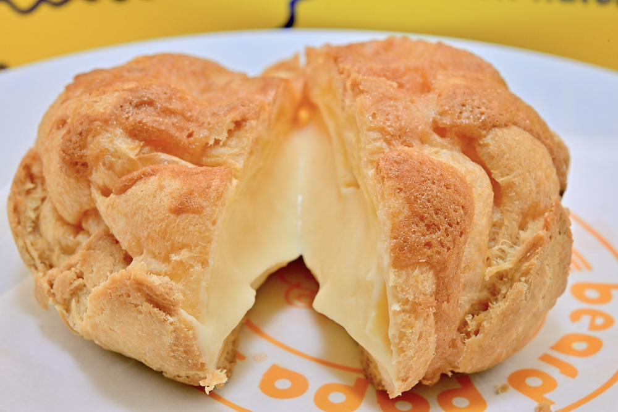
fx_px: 1030
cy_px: 206
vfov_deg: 22.6
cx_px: 309
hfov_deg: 33.4
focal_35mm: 60
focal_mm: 60
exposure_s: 1/250
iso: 1250
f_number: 18
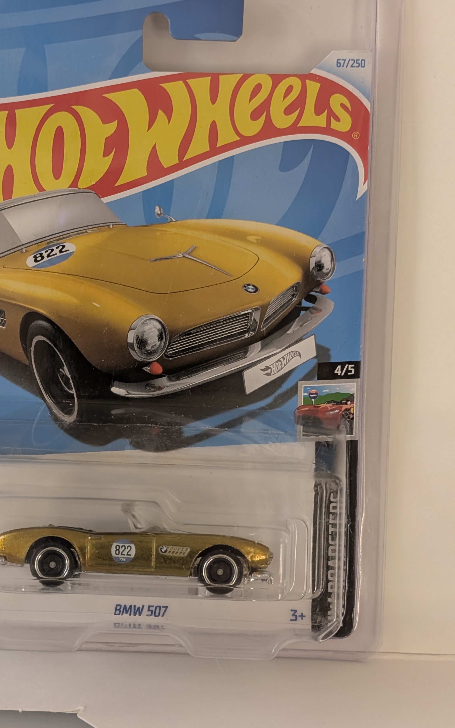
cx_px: 144
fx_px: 1270
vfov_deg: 32.0
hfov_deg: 20.2
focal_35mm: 64
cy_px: 367
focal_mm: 6.9
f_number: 1.68
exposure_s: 1/57.6
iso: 205
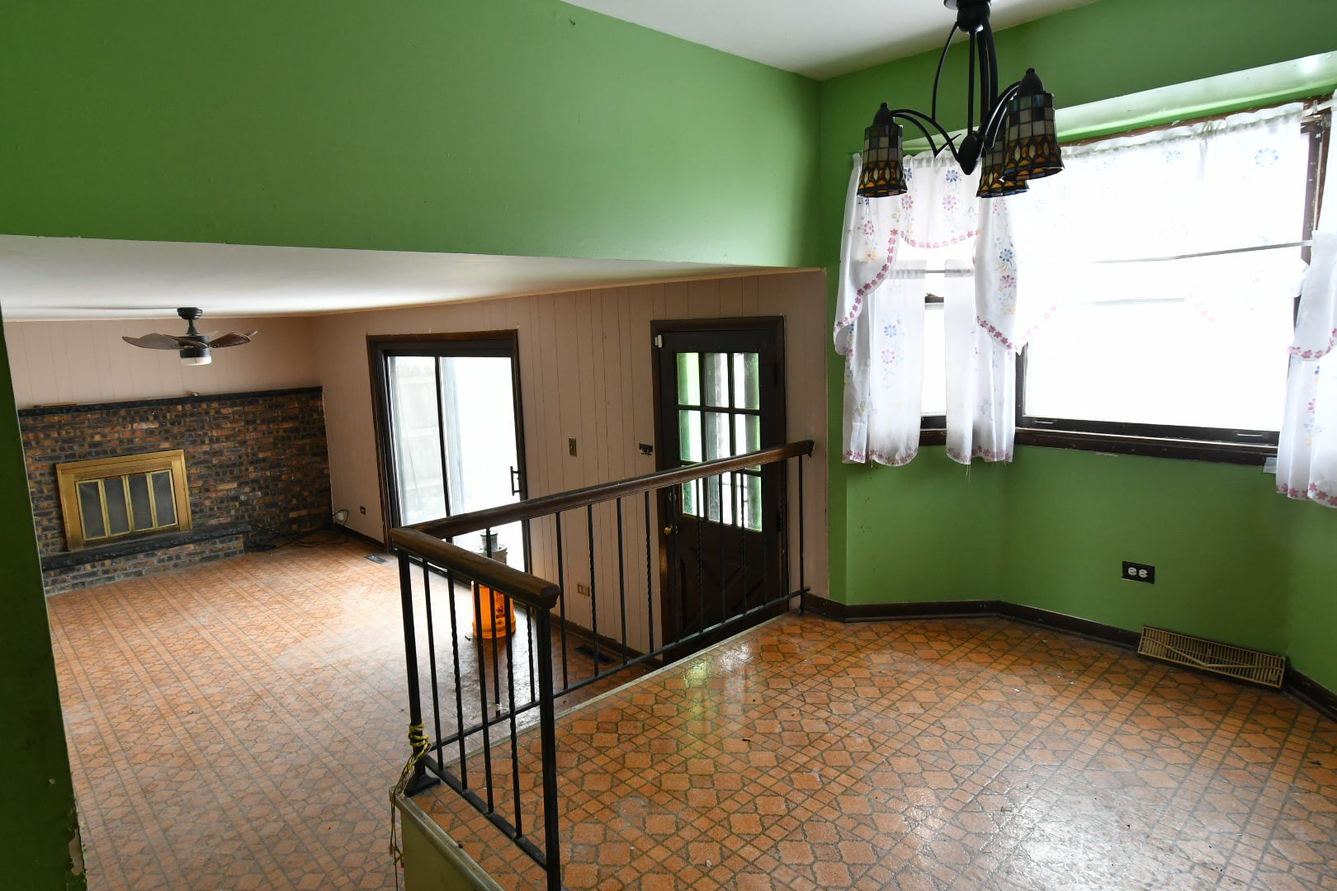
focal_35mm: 20
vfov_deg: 61.9
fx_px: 743
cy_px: 446
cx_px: 668
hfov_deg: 84.0
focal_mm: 10
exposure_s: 1/40
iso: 1000
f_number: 6.3
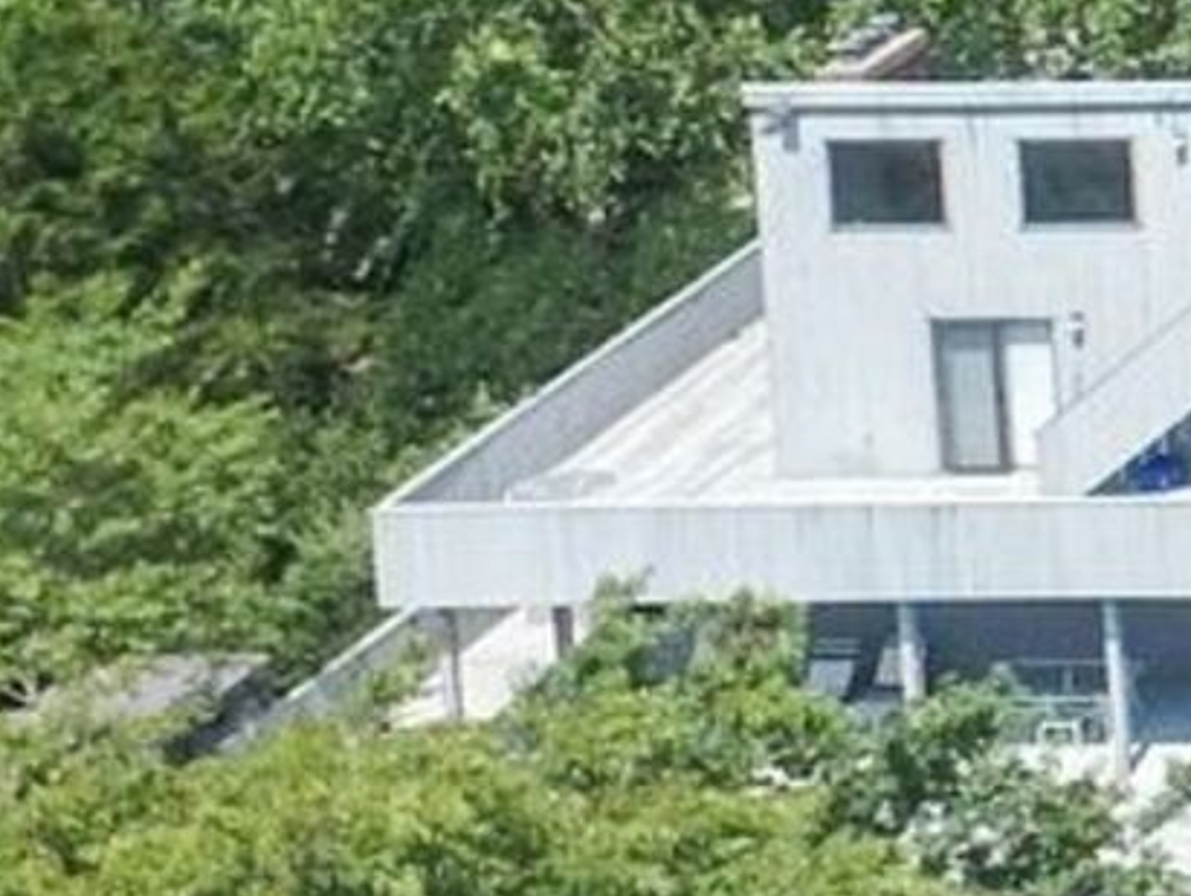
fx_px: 4856
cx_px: 3395
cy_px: -792
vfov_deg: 9.9
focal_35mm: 141
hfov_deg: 10.5
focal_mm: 3.61
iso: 100
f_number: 2.8
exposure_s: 1/160
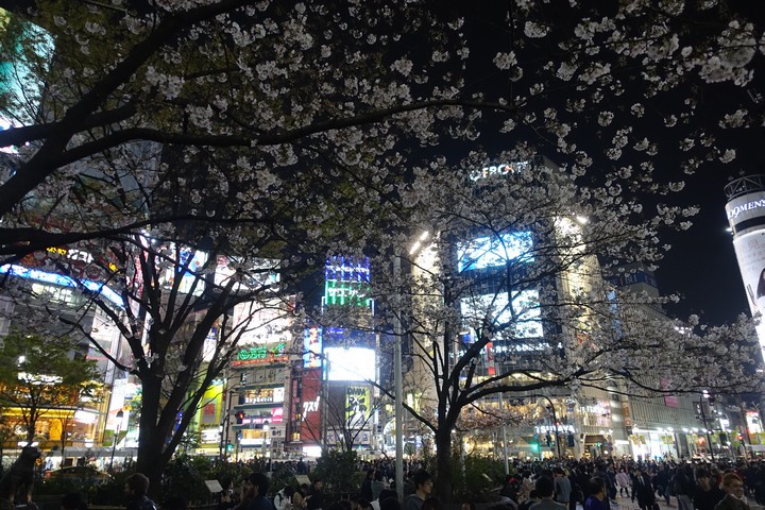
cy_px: 255
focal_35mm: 24
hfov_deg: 73.7
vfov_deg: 53.1
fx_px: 510
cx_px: 382
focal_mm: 8.8
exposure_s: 1/100
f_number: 1.8
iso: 1000
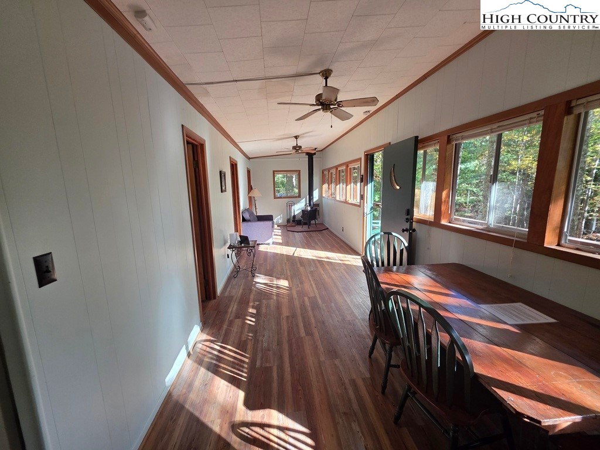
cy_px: 225
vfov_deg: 89.9
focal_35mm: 13
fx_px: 225
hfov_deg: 106.2
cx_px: 300
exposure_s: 1/120
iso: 125
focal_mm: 2.2
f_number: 1.9
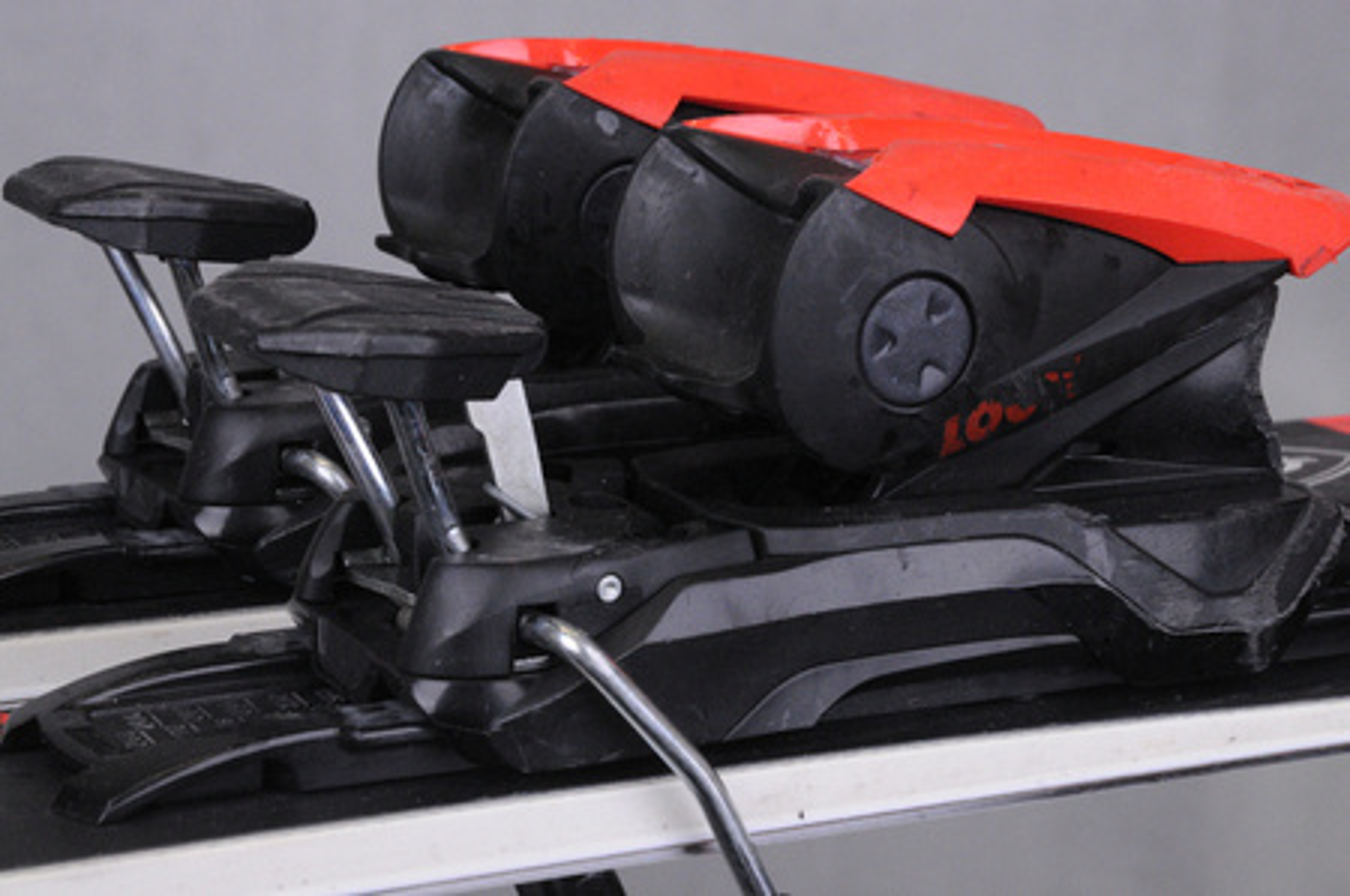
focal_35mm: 120
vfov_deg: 11.4
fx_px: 4495
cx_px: 675
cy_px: 448
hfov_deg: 17.1
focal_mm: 80
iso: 3200
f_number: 16
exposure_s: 1/125
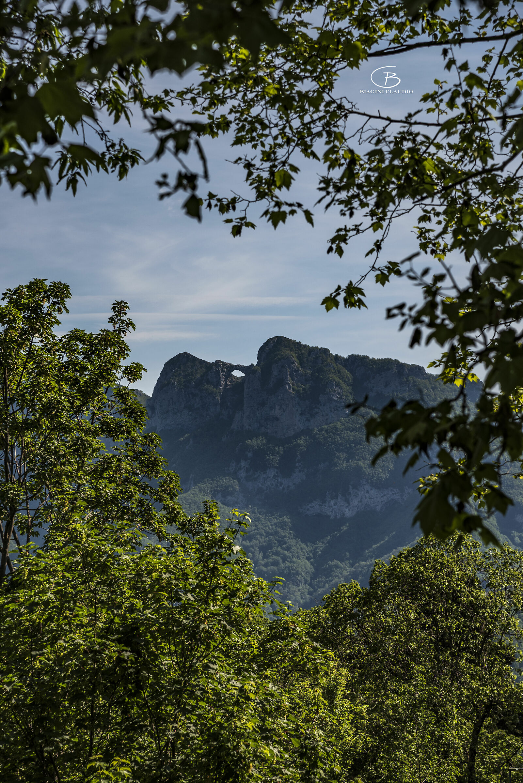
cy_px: 392
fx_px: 2613
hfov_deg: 11.4
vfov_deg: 17.1
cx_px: 262
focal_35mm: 120
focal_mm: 120
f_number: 8
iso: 100
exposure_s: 1/400
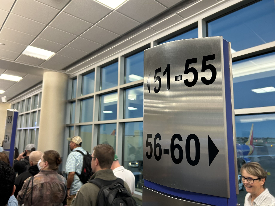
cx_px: 138
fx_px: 207
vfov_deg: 53.1
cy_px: 103
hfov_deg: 67.3
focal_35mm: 26
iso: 160
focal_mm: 5.7
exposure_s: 1/60
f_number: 1.5
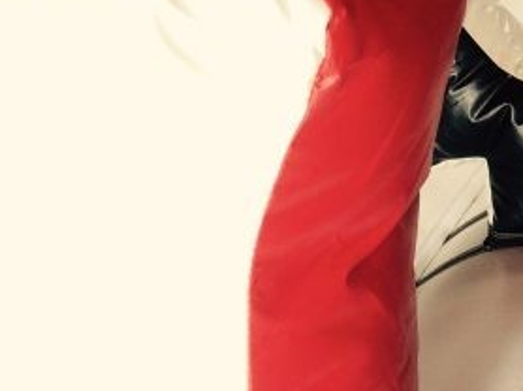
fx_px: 1615
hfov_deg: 17.2
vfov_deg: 12.8
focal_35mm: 107
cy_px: -256
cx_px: 694
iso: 32
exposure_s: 1/60
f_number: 2.2
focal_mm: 4.15
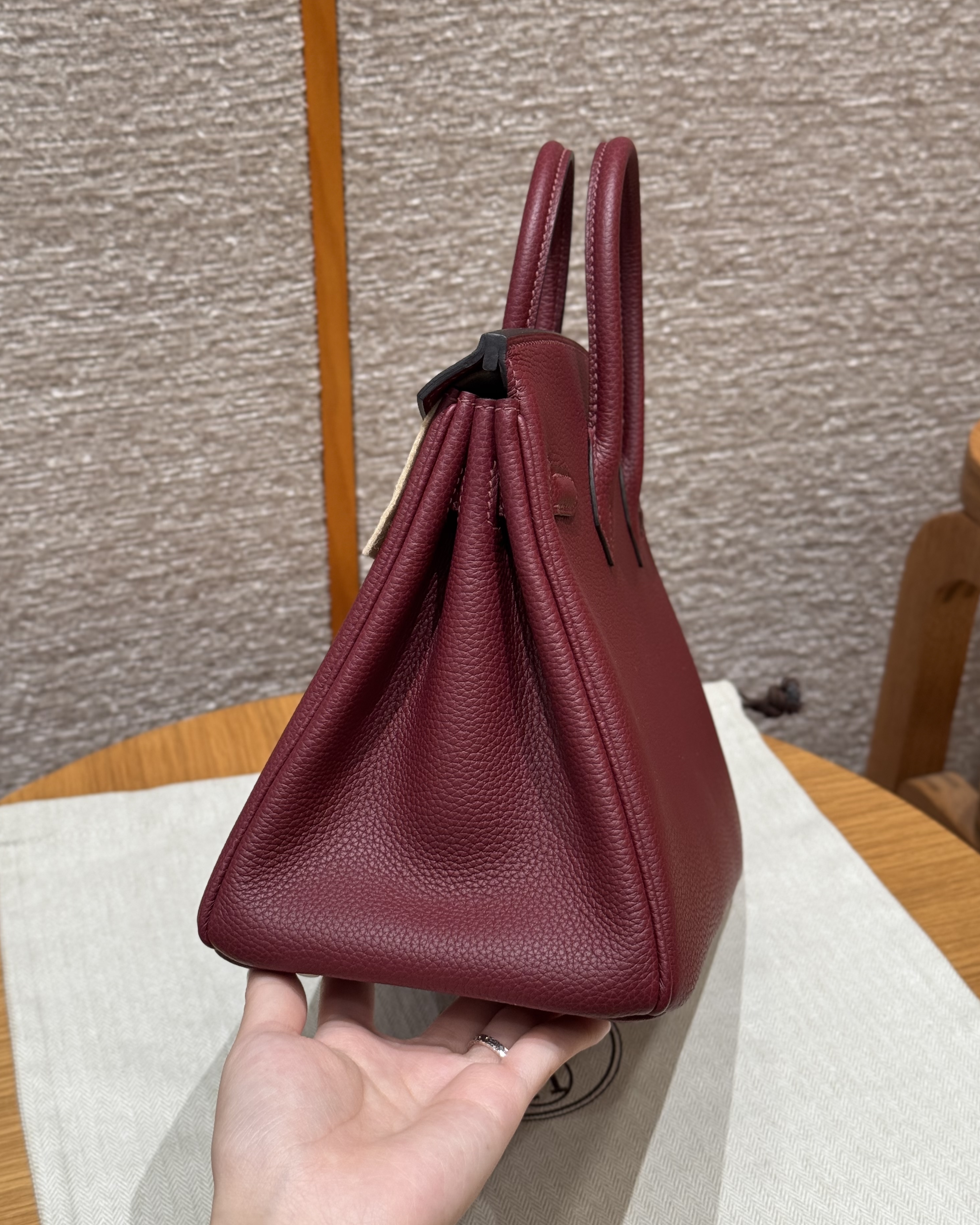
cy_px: 602
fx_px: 1849
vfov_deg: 36.7
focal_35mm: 51
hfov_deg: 29.7
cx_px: 483
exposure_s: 1/100
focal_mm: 6.76
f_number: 1.78
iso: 125
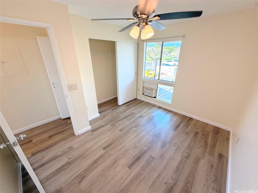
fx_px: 104
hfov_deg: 102.1
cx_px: 129
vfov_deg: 85.7
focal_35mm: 14
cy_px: 96
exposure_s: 1/120
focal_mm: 2.22
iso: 100
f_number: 2.2
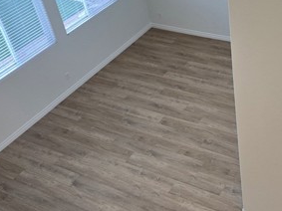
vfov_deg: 28.0
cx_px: 210
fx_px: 423
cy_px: 86
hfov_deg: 36.0
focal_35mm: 52
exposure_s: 1/120
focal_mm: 6.3
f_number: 1.7
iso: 200
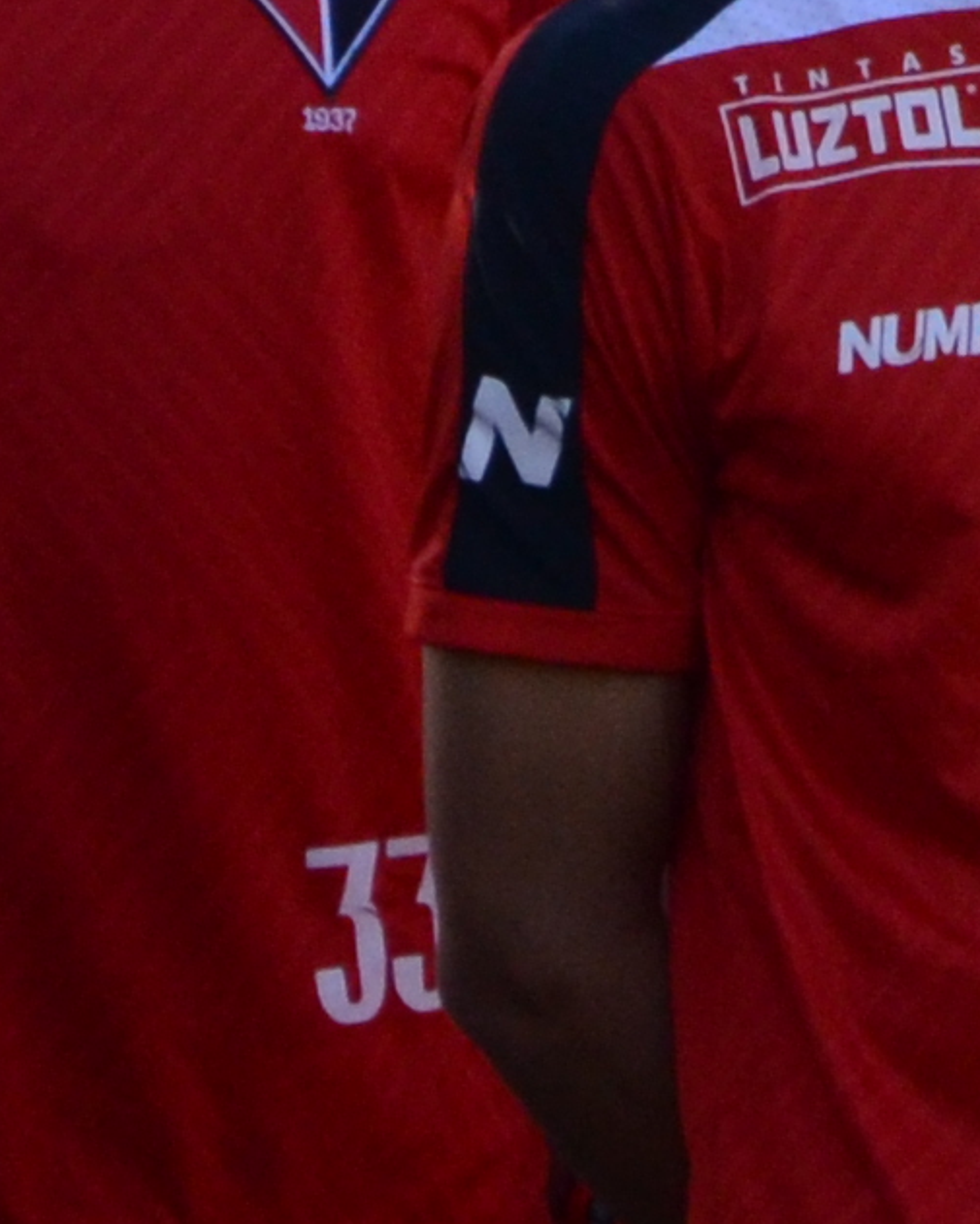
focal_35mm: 823
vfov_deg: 2.3
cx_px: 3216
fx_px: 29818
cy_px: -766
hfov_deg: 1.9
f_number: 8
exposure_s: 1/800
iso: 800
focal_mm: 75
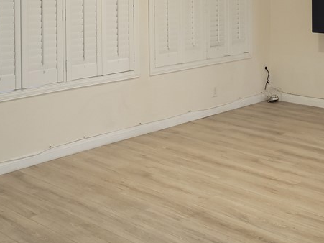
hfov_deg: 32.6
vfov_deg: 23.7
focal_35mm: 59
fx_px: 552
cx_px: 198
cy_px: -1
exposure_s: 1/40
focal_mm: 5.4
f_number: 1.8
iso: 100
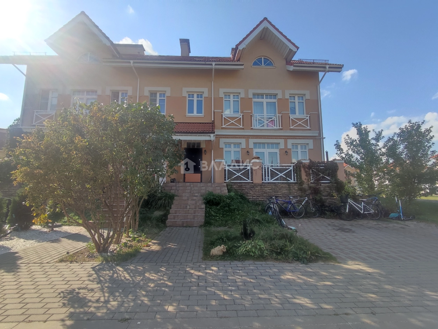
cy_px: 164
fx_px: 203
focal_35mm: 16
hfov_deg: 94.5
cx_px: 219
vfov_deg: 78.2
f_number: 2.2
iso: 50
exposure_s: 1/505
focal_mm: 1.65
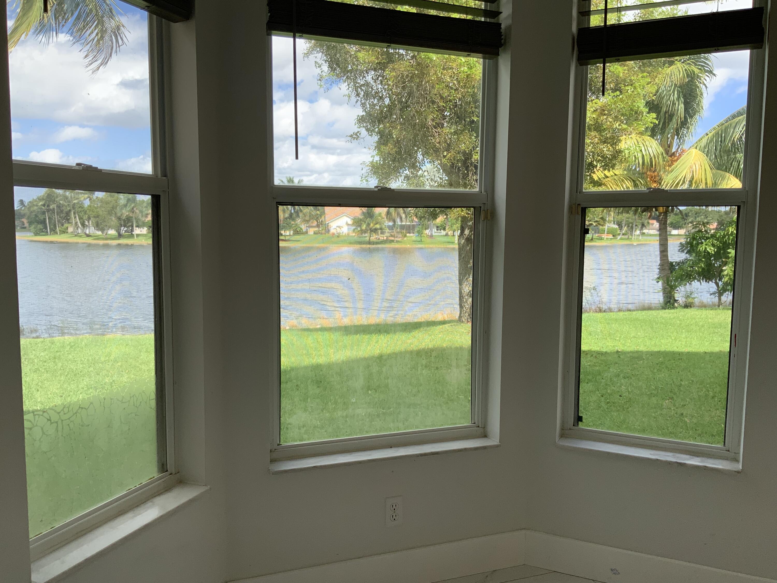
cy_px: 292
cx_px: 388
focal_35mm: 29
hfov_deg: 61.7
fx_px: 651
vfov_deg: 48.2
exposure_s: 1/574
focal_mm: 3
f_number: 1.8
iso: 16
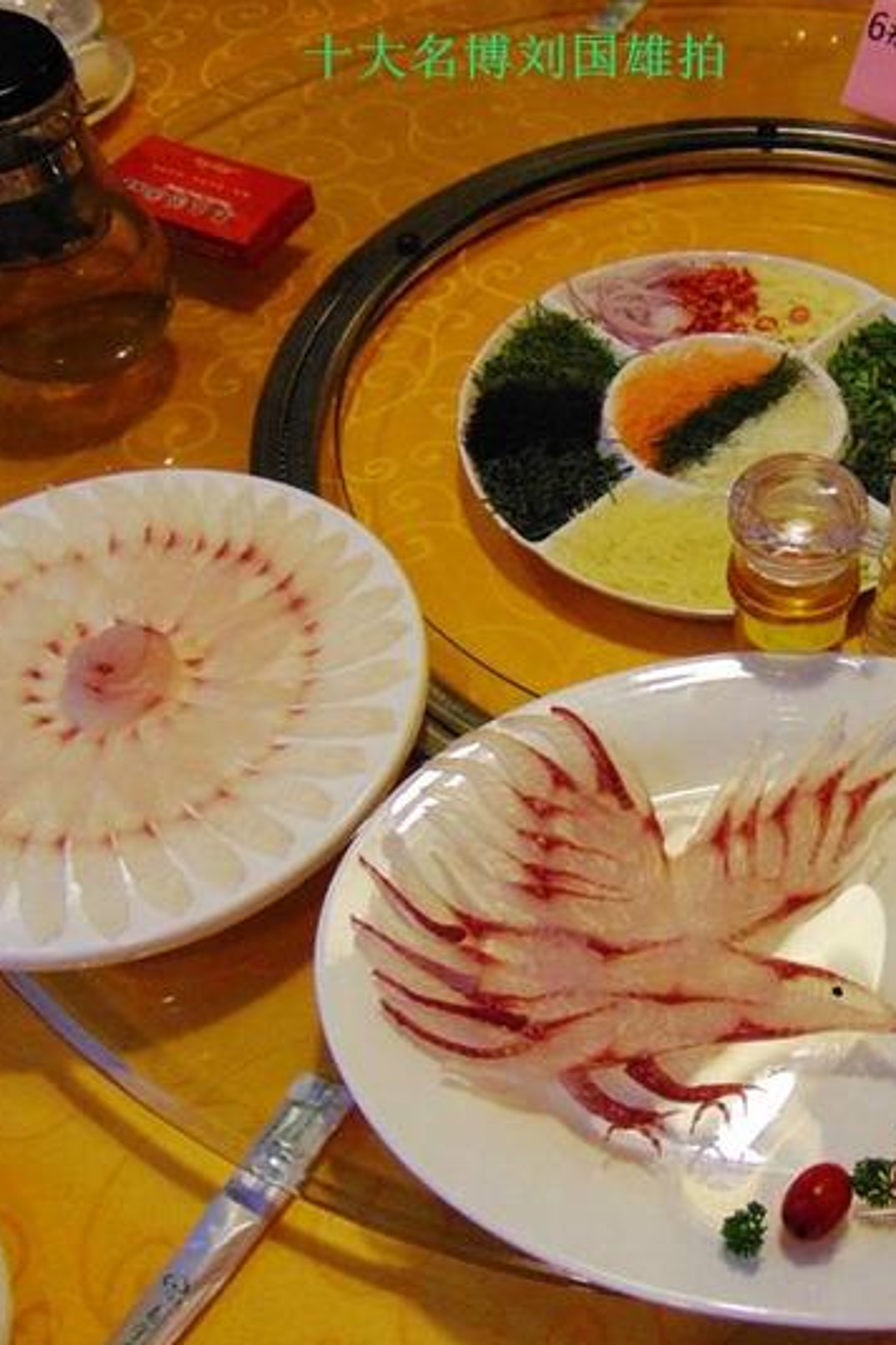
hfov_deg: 36.1
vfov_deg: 54.4
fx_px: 1307
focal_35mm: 35
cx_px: 766
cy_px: 675
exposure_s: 1/30
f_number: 3
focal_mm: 4.5
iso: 400
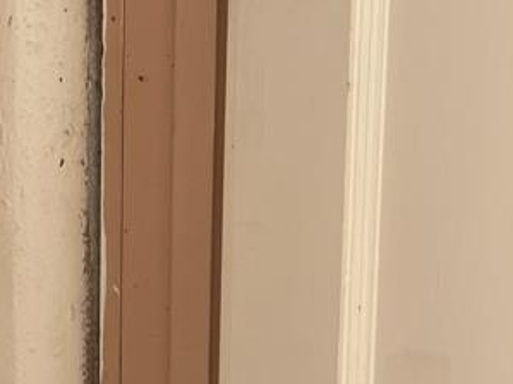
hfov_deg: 18.9
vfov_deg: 16.6
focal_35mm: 89
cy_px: 219
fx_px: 1318
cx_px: -290
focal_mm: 5.7
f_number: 1.5
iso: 125
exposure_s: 1/109
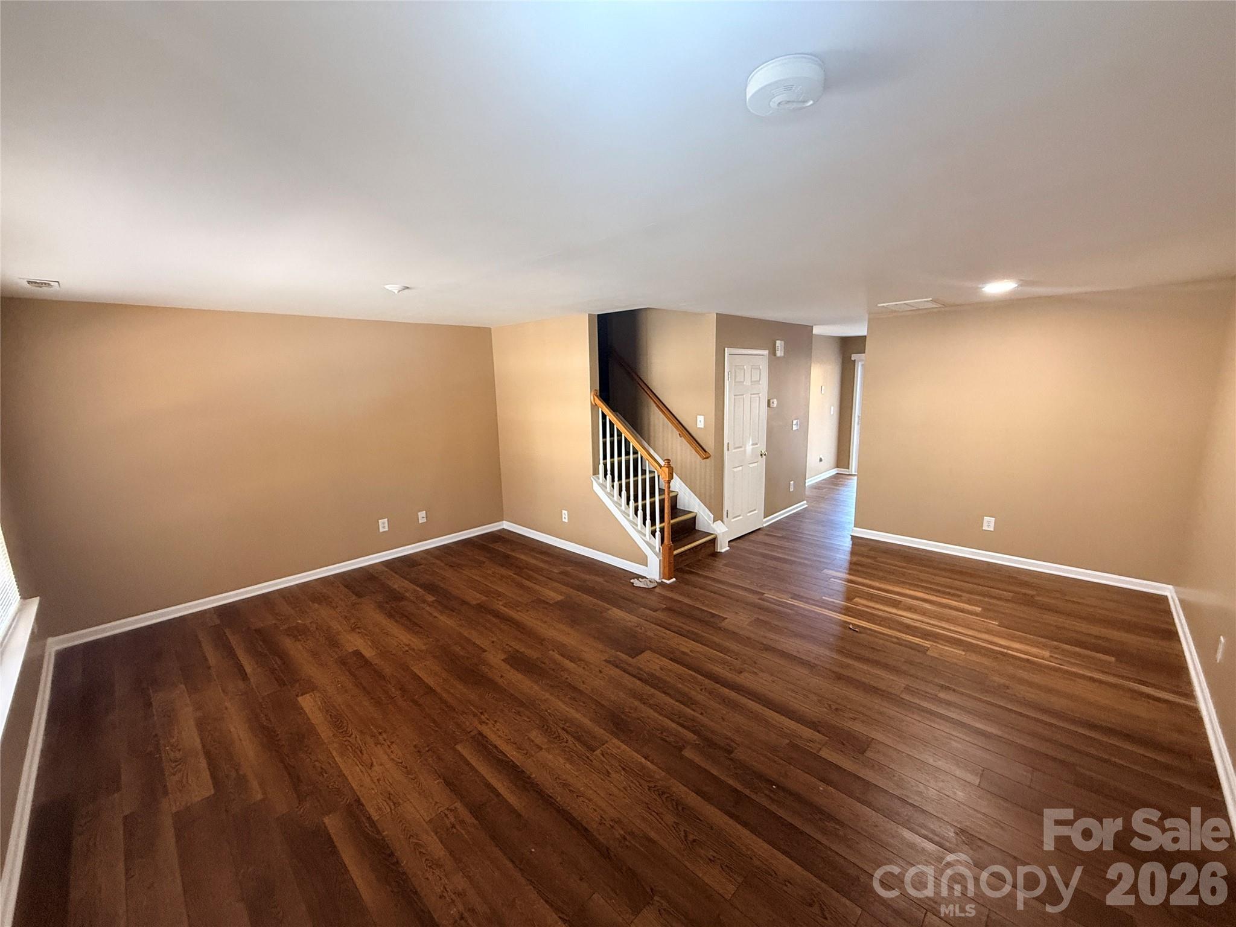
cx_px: 618
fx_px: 500
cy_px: 464
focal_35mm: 14
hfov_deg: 102.1
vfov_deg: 85.7
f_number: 2.2
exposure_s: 1/60
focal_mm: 2.22
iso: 320
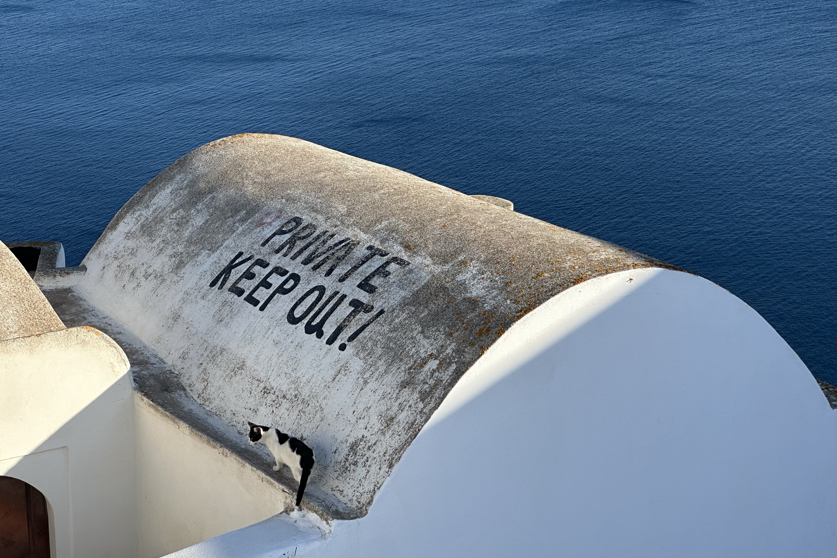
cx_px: 415
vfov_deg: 16.9
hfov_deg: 25.1
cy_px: 296
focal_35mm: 81
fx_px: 1883
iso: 32
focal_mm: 9
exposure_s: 1/637
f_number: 2.8
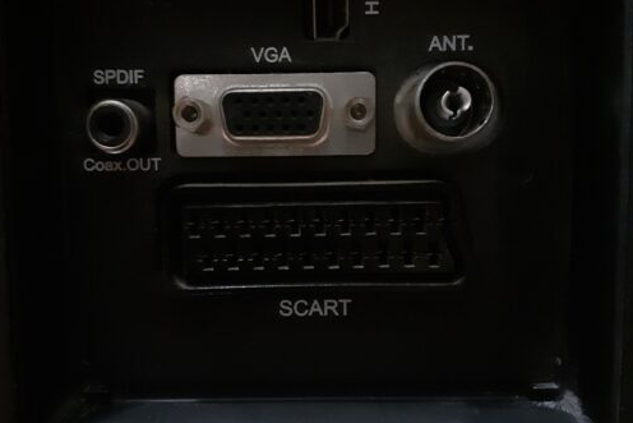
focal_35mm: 29
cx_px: 314
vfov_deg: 45.0
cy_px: 200
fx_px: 510
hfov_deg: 63.6
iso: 1250
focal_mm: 3.6
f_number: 1.9
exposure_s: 1/10
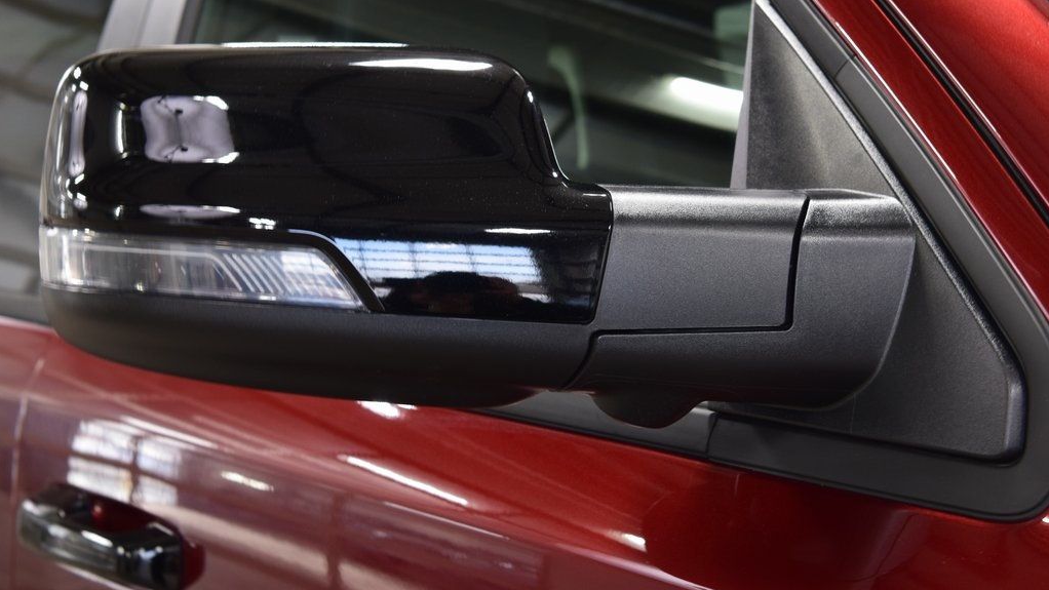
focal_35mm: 63
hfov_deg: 33.3
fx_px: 1752
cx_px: 524
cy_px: 251
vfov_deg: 19.1
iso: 640
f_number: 6.3
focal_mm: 40
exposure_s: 1/15
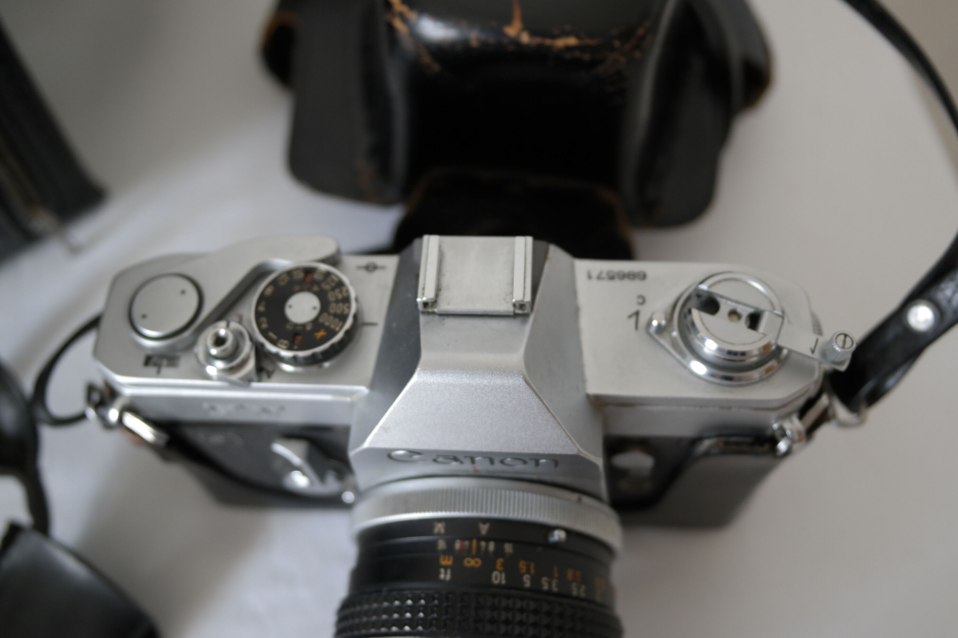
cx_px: 479
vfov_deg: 36.9
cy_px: 319
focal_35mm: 36
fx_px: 958
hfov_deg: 53.1
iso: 400
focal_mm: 24
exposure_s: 1/50
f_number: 4
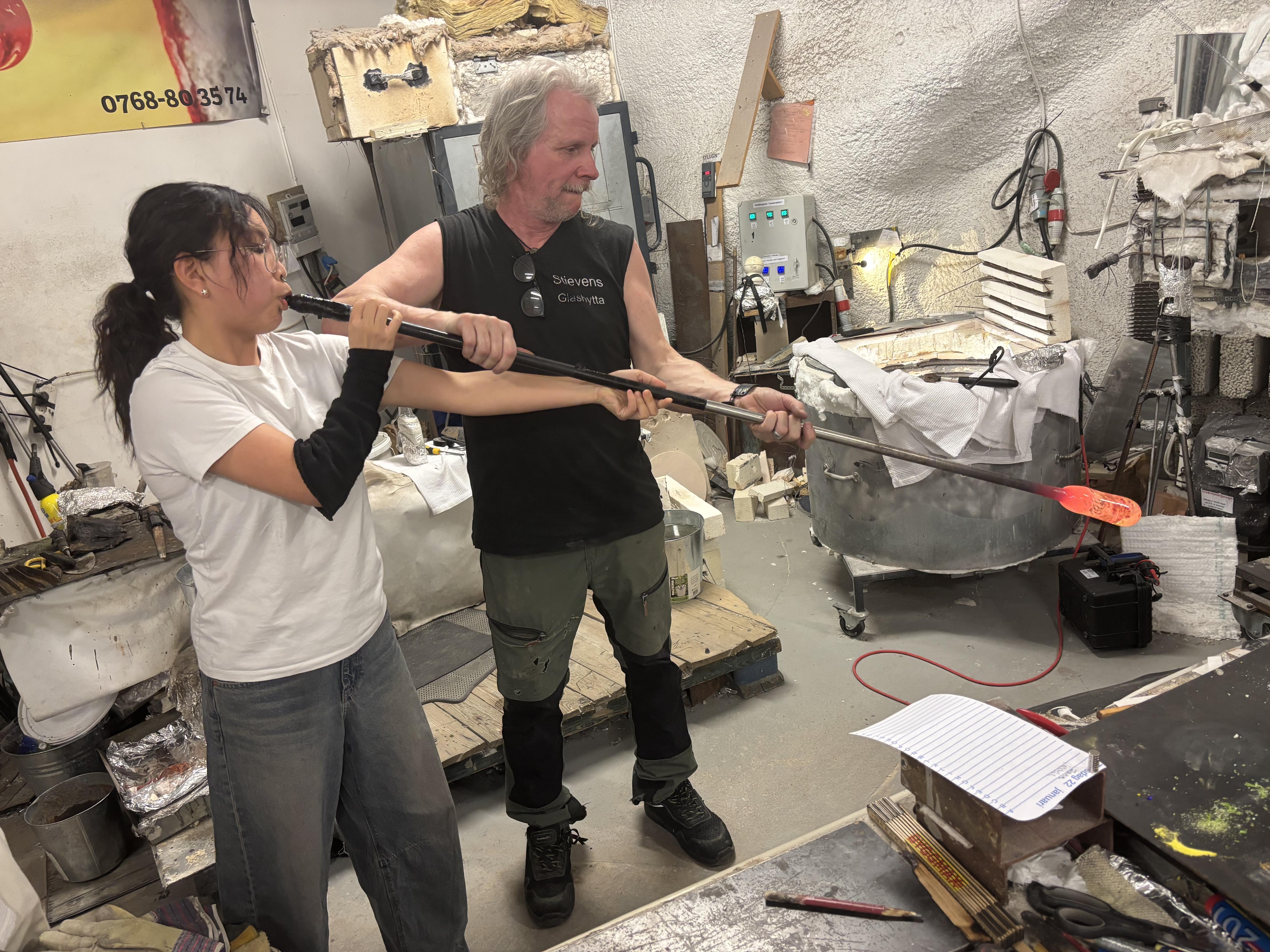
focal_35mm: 26
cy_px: 476
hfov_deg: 67.3
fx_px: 954
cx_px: 635
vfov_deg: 53.1
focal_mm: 5.96
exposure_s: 1/50
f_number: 1.6
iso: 200
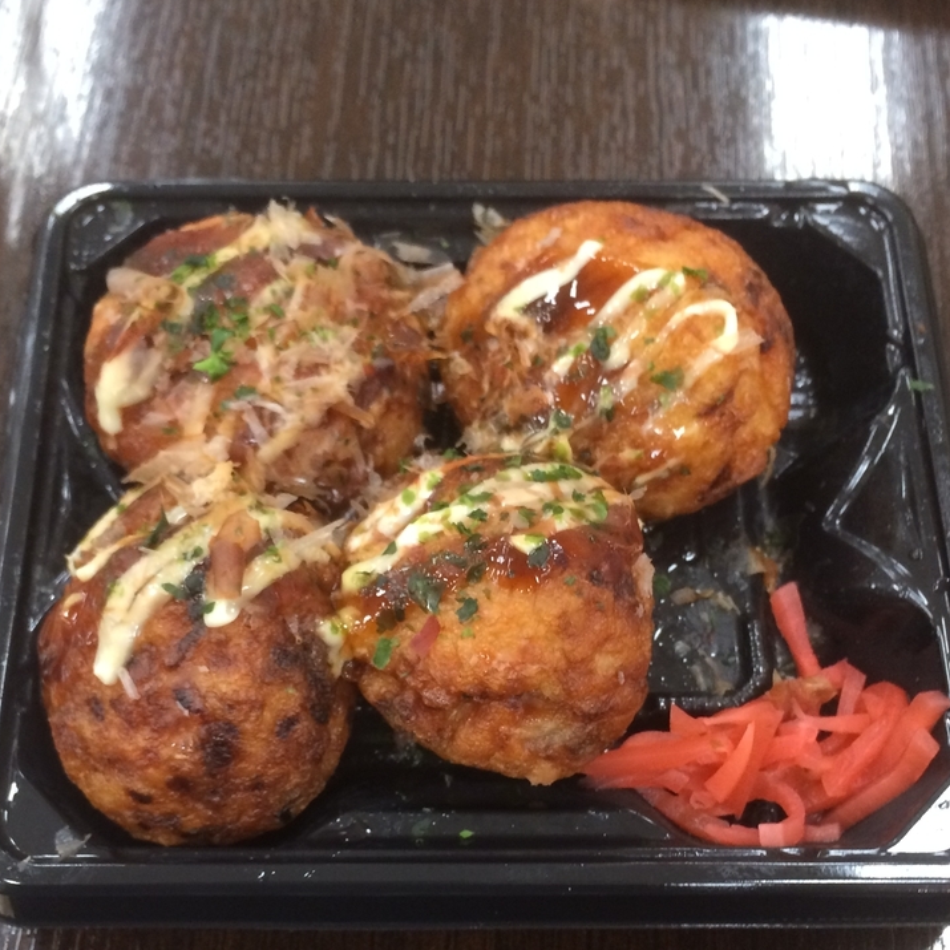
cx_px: 442
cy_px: 620
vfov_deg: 38.8
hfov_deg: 39.1
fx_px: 1335
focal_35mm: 43
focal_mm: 4.15
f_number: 2.2
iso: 160
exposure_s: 1/30
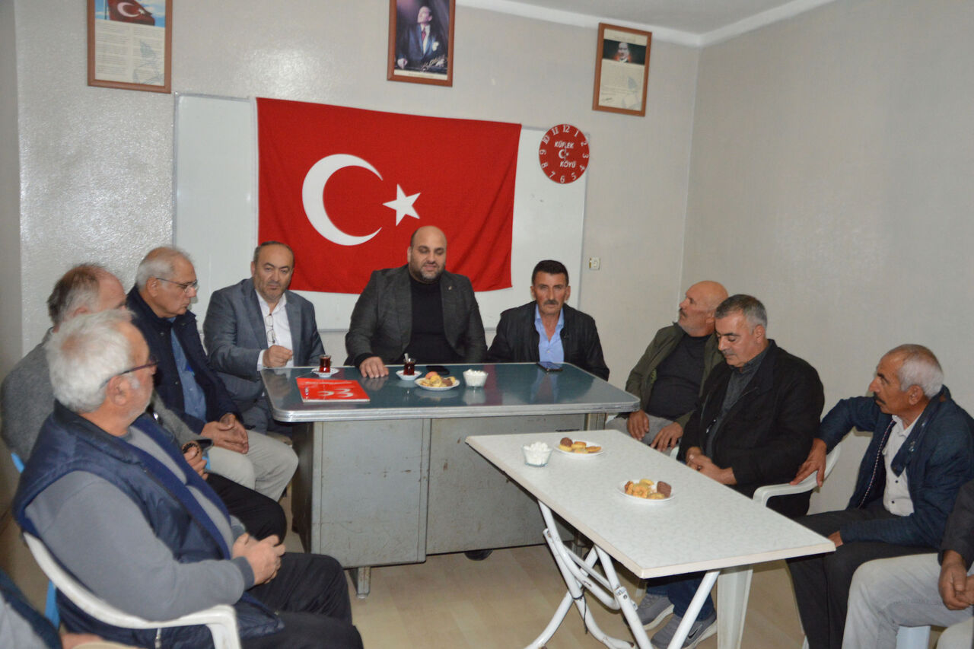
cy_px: 324
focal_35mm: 32
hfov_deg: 59.5
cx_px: 487
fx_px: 852
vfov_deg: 41.7
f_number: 3.8
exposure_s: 1/60
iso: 1400
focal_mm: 21
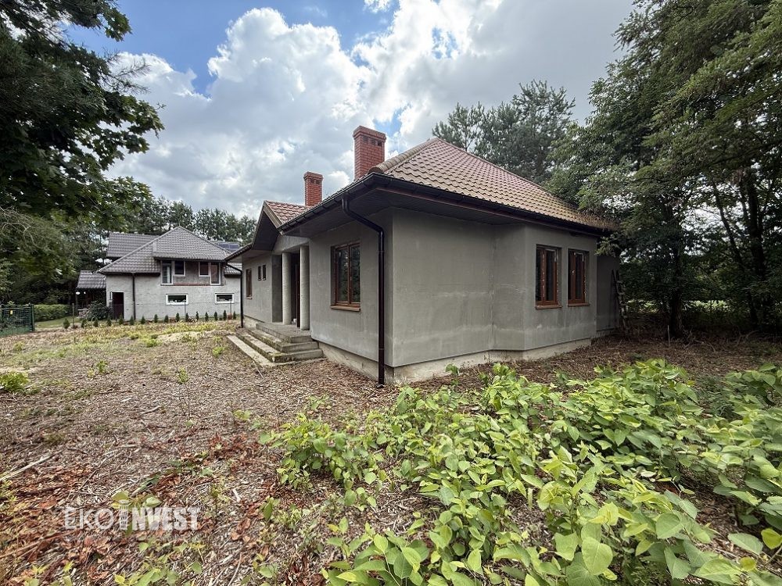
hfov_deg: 102.1
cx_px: 391
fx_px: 316
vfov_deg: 85.7
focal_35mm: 14
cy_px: 293
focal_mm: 2.22
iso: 64
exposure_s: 1/411
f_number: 2.2
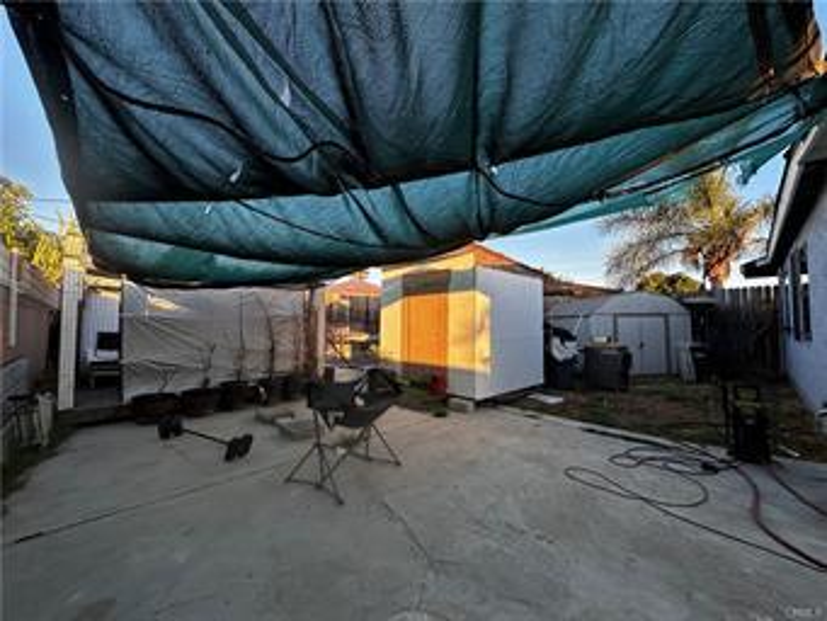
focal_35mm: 14
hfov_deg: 102.0
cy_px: 310
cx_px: 414
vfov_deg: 85.7
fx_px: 335
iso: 40
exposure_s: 1/394
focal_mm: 2.22
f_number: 2.2
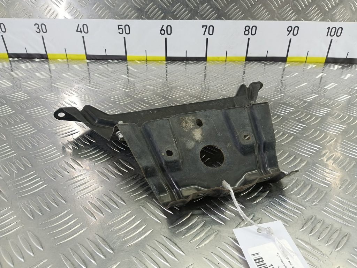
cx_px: 178
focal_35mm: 23
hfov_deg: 73.9
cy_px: 134
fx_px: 237
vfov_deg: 58.9
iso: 150
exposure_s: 1/50
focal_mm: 4.11
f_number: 1.6
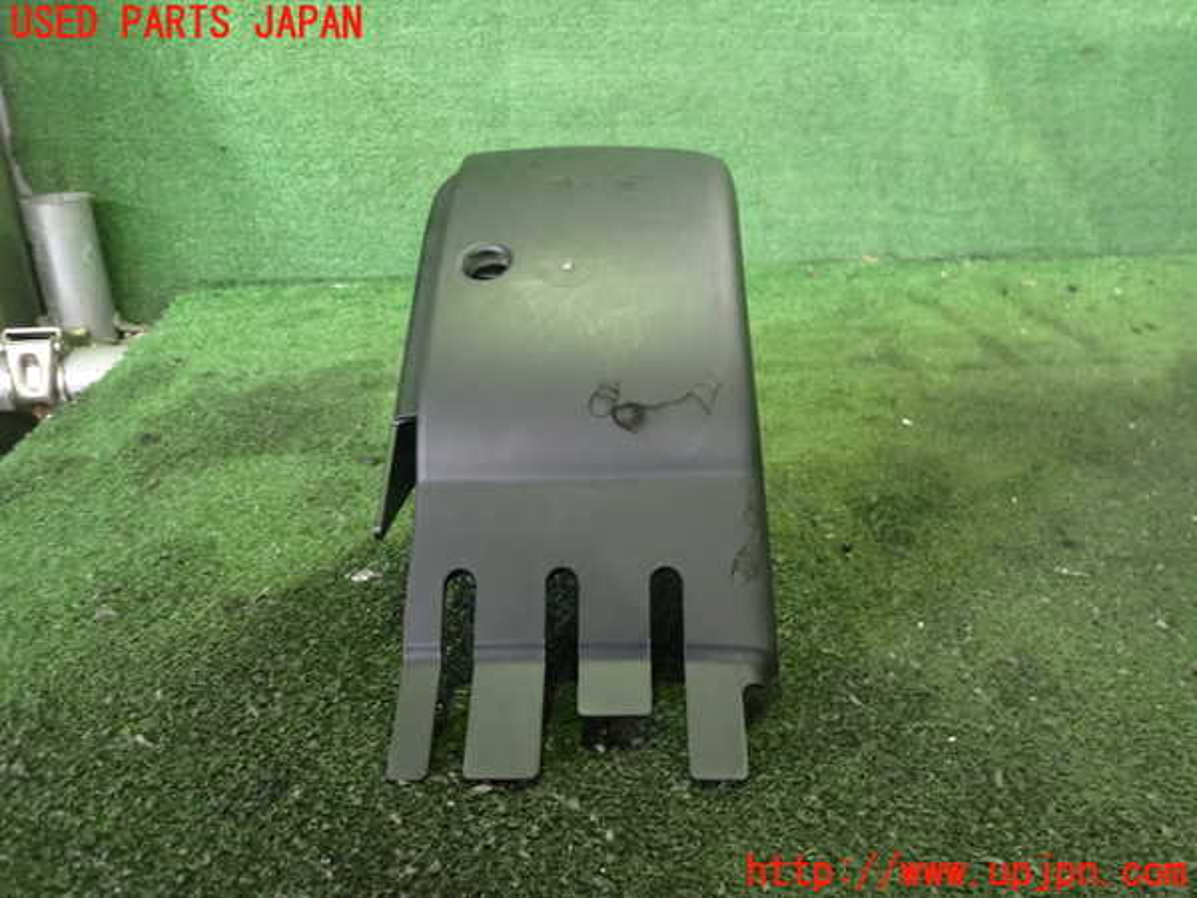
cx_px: 598
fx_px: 1037
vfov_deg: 46.8
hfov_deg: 60.0
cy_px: 449
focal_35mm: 30
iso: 1250
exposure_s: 1/60
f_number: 2.3
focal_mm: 5.4
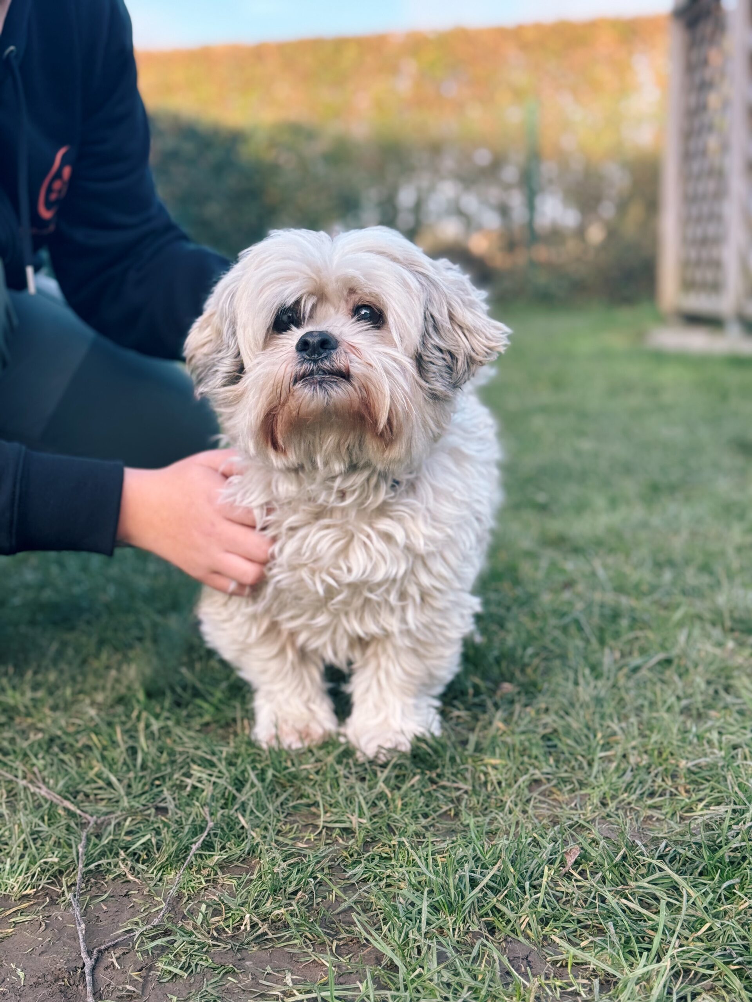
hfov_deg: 30.3
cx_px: 376
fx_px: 1390
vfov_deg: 39.7
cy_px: 501
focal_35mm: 48
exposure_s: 1/425
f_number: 1.78
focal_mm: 6.76
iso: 64
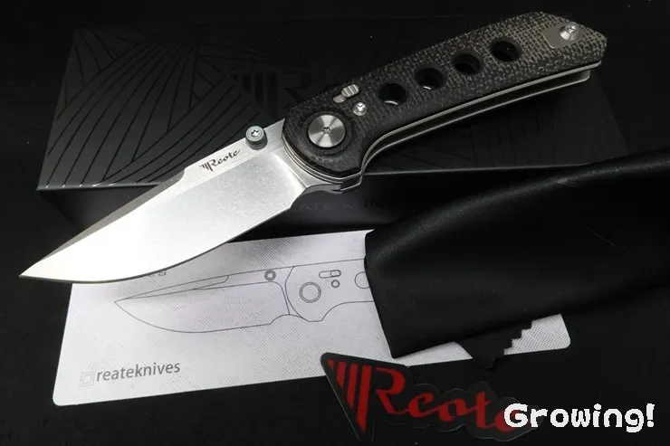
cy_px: 223
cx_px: 335
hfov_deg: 73.8
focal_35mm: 24
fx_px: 447
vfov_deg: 53.1
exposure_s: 1/30
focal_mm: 9
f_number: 11
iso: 1000
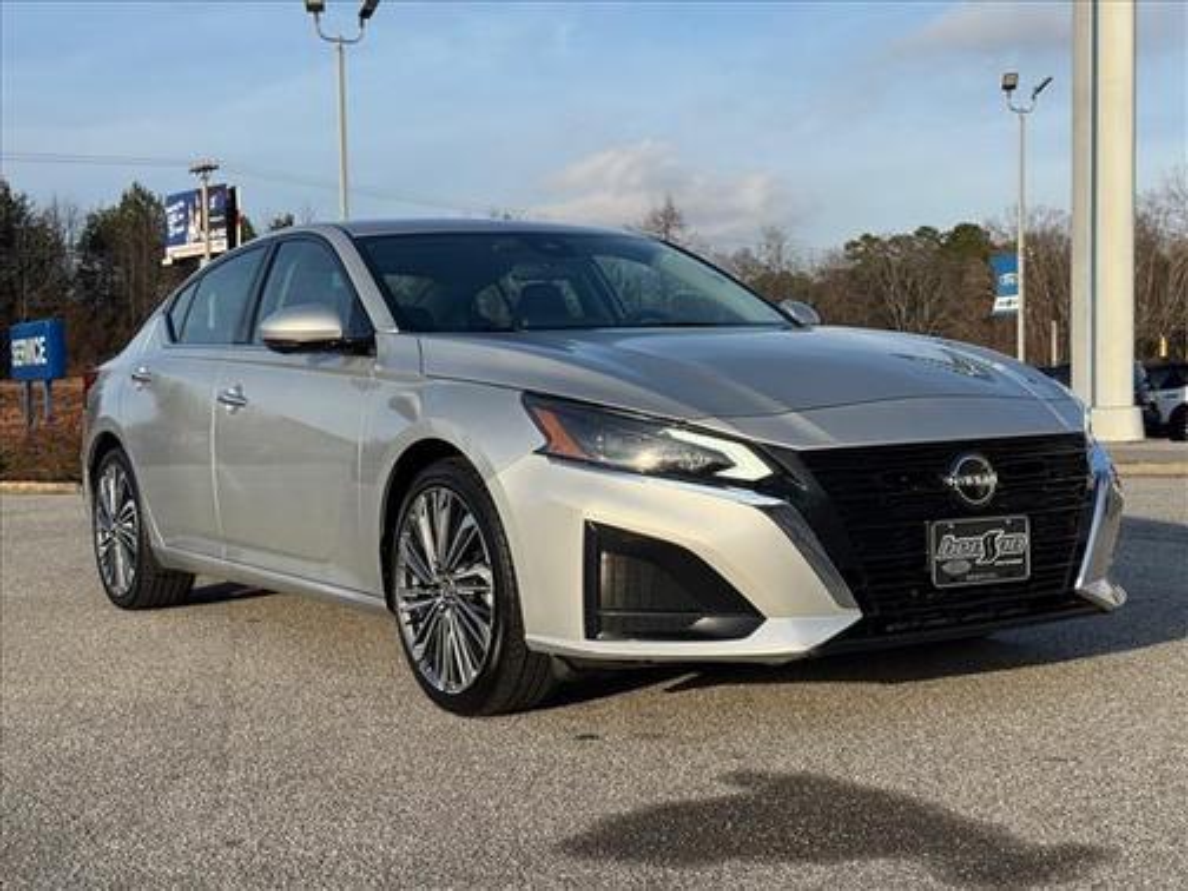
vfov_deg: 30.3
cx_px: 594
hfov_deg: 39.7
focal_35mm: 48
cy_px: 446
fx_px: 1647
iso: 64
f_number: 1.78
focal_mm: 6.76
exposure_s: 1/3817
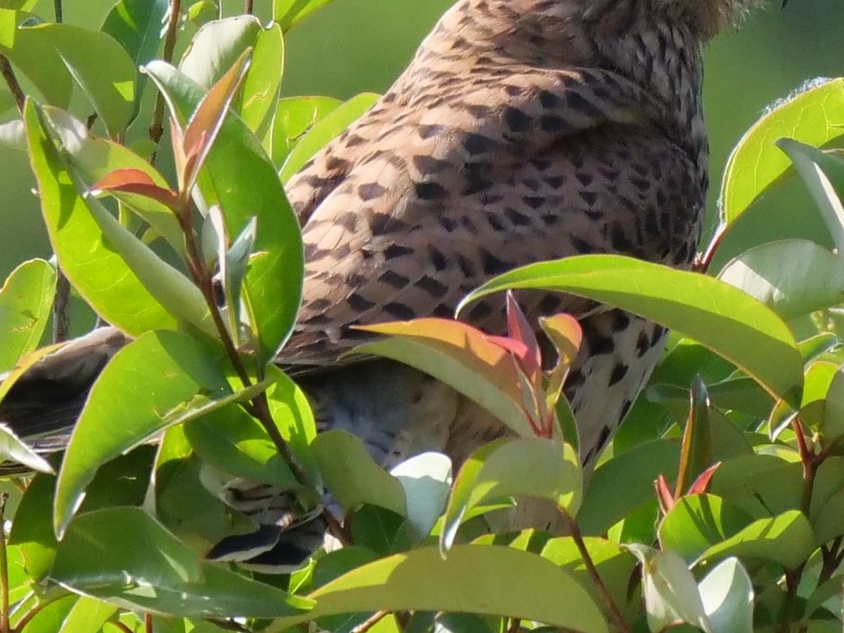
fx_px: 33208
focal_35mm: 1362
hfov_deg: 1.5
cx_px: 565
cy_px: 243
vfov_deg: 1.1
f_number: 6.3
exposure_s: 1/1600
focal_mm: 400
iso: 1250
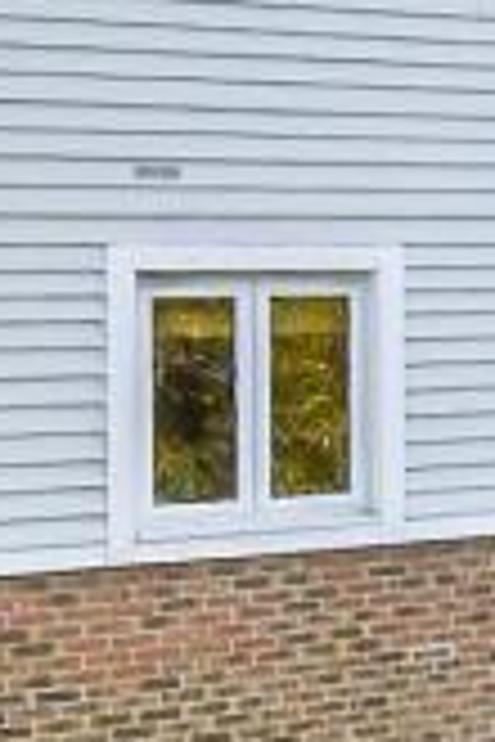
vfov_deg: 21.9
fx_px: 1918
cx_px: 1125
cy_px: 375
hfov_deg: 12.2
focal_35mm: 93
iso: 400
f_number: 8
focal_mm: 10
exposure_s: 1/640
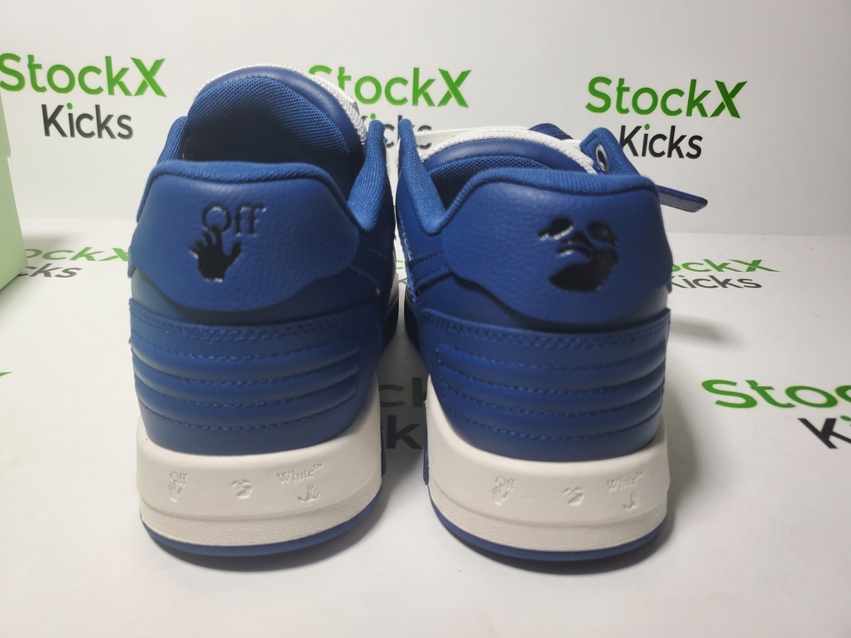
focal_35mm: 26
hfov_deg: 67.3
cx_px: 426
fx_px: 639
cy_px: 319
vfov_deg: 53.1
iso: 50
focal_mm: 4.3
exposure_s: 1/335
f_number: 1.5
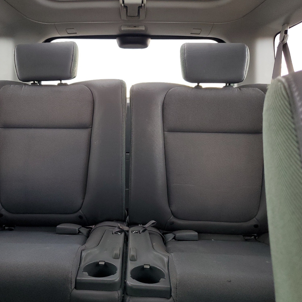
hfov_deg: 52.2
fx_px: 306
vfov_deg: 52.5
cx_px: 122
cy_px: 153
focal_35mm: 31
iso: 109
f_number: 1.5
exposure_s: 1/60.2
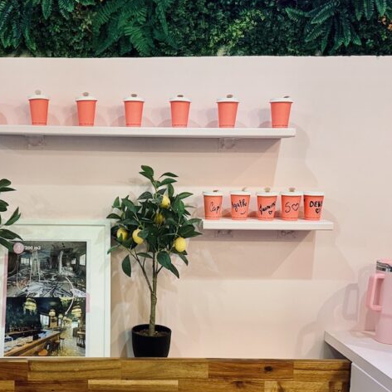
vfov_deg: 36.6
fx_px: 589
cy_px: 238
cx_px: 112
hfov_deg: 36.2
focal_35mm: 46
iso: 500
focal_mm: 6.76
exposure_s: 1/50
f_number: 1.78
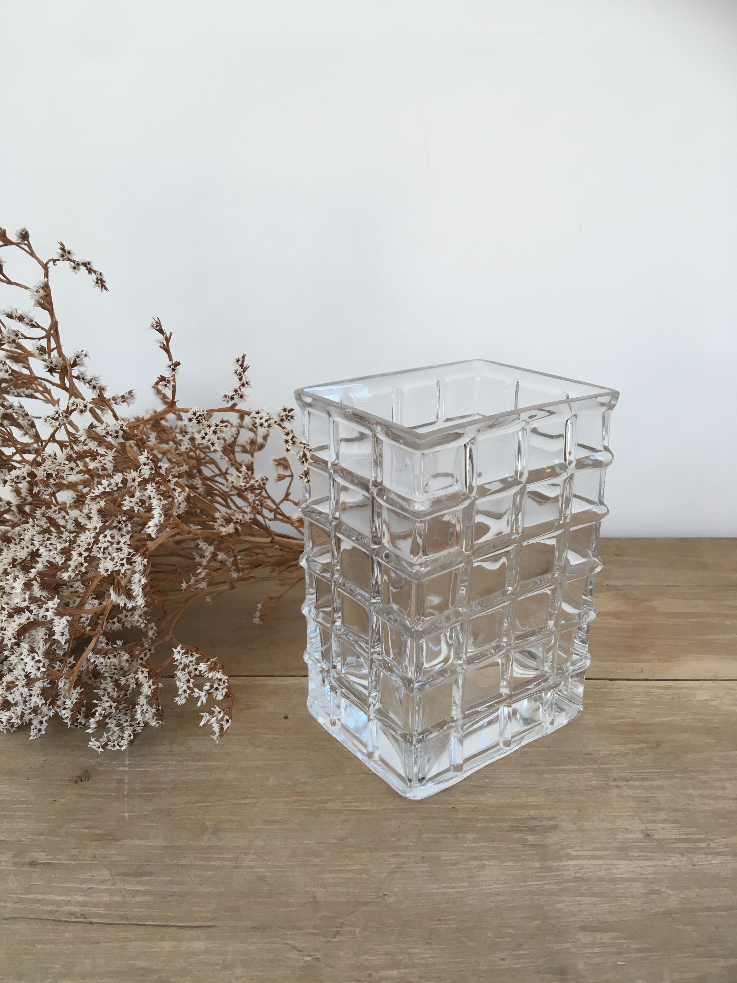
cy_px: 492
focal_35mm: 29
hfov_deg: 48.2
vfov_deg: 61.7
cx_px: 368
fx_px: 823
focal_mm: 4.15
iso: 25
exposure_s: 1/33
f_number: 2.2
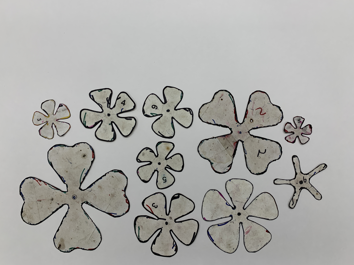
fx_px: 266
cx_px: 177
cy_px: 132
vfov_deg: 53.1
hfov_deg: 67.3
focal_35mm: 26
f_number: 1.8
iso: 50
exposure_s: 1/100
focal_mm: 4.25
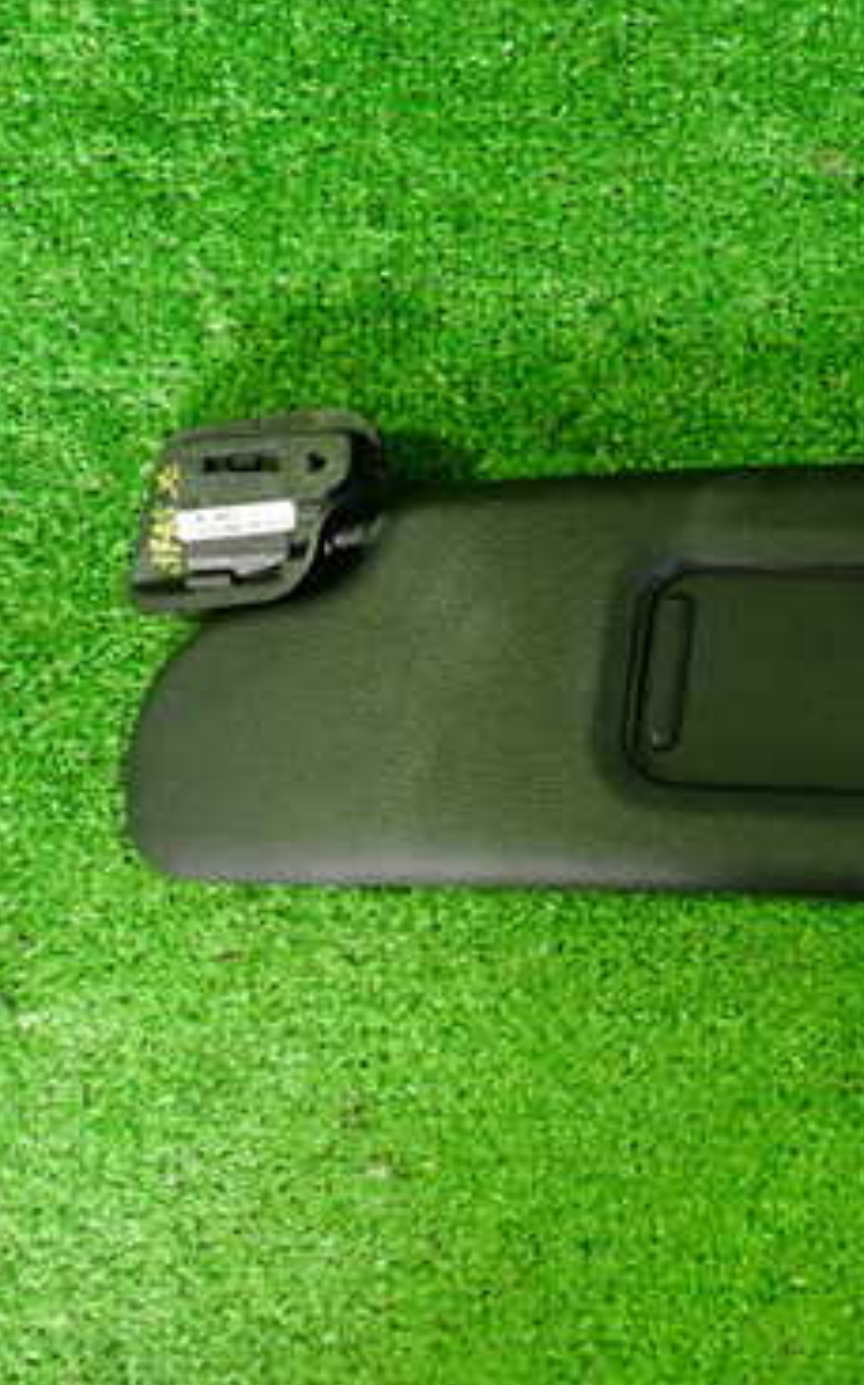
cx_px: 1030
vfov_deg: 38.8
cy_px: 574
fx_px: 1961
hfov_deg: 22.9
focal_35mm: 52
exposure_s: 1/30
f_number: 2.3
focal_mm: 5.4
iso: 800
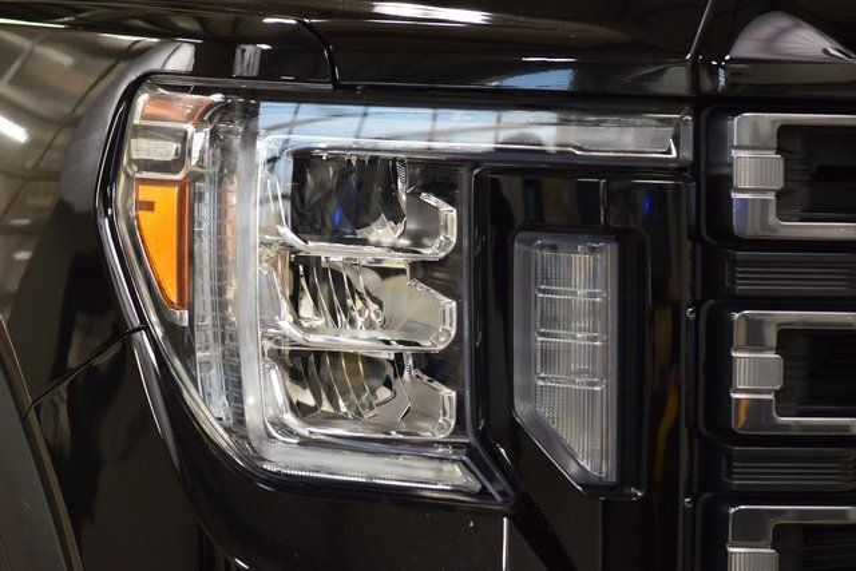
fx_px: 2497
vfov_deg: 13.0
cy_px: 286
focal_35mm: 105
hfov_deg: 19.5
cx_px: 428
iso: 1600
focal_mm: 70
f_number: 4.5
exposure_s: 1/125
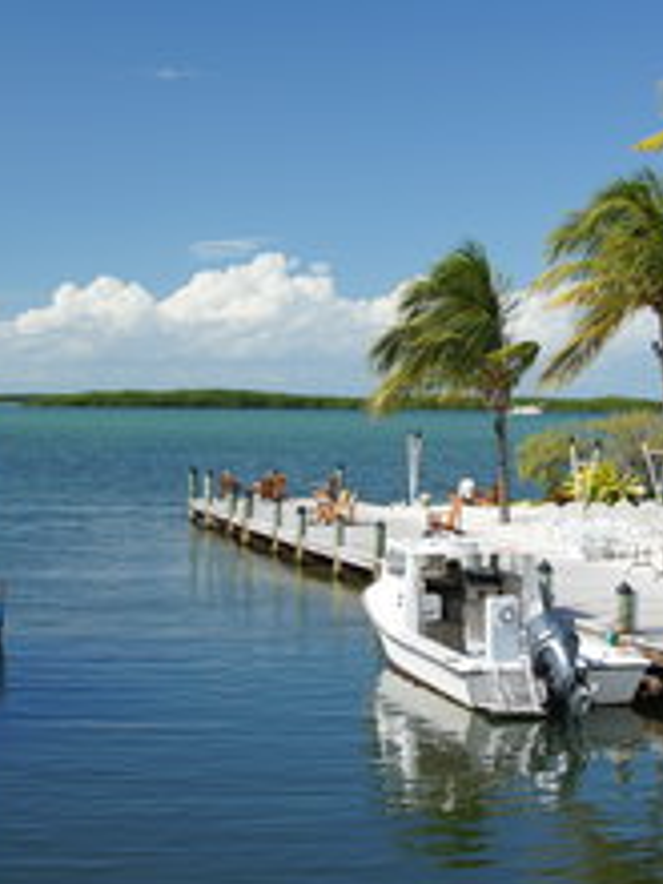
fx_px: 1609
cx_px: 317
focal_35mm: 63
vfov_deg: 30.7
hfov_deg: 23.3
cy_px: 454
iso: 200
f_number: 6.3
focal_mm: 24
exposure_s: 1/200
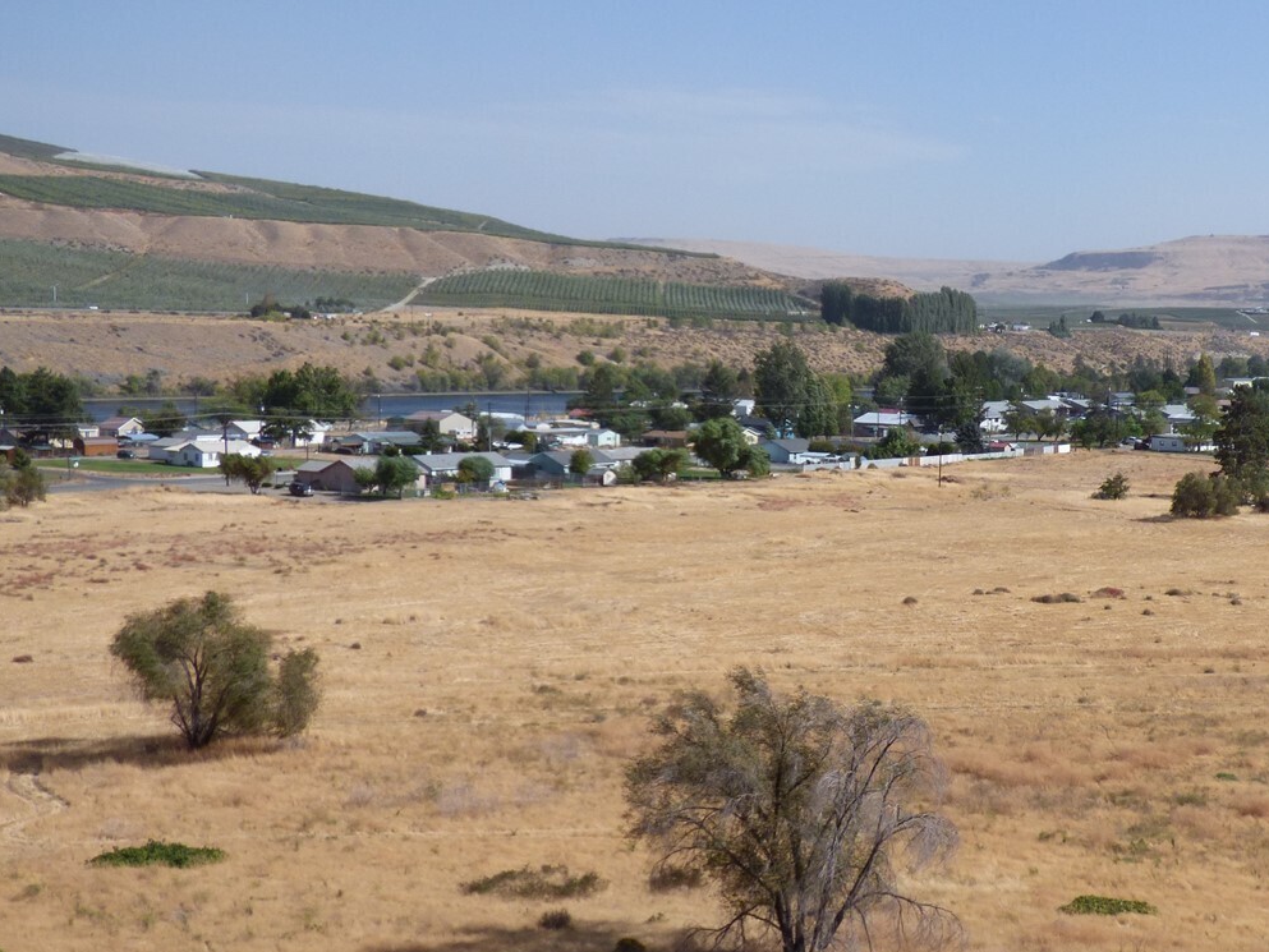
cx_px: 958
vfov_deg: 25.1
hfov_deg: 32.6
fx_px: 2126
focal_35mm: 58
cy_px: 624
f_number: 3.4
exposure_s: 1/2000
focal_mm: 6.18
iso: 100
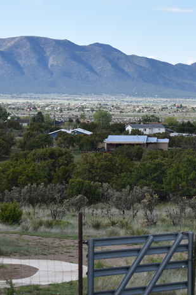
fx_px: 1268
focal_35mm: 155
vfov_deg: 13.3
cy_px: 150
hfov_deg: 8.8
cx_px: 213
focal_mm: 56
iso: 100
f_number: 7.1
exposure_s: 1/200
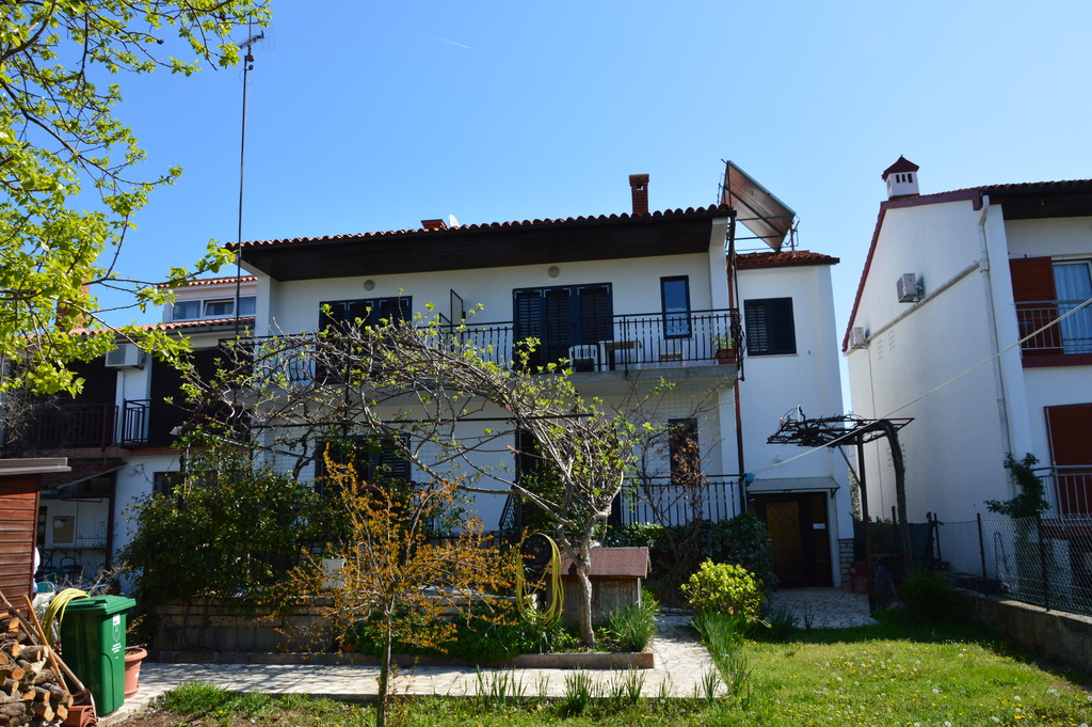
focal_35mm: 27
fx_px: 818
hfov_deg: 67.4
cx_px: 546
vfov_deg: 47.9
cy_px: 364
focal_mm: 18
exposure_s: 1/500
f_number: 11
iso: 400
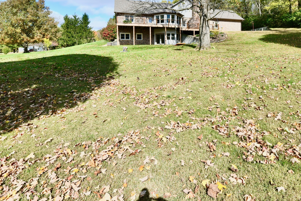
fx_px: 167
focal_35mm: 20
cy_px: 58
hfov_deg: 83.1
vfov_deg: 59.6
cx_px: 178
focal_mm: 14
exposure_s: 1/800
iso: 640
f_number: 14
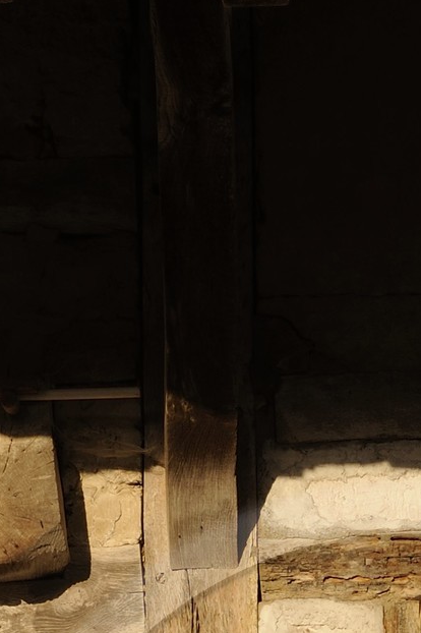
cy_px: 957
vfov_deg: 11.3
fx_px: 3055
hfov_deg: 7.8
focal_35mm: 174
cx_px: 419
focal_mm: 45
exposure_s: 1/160
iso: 200
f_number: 14
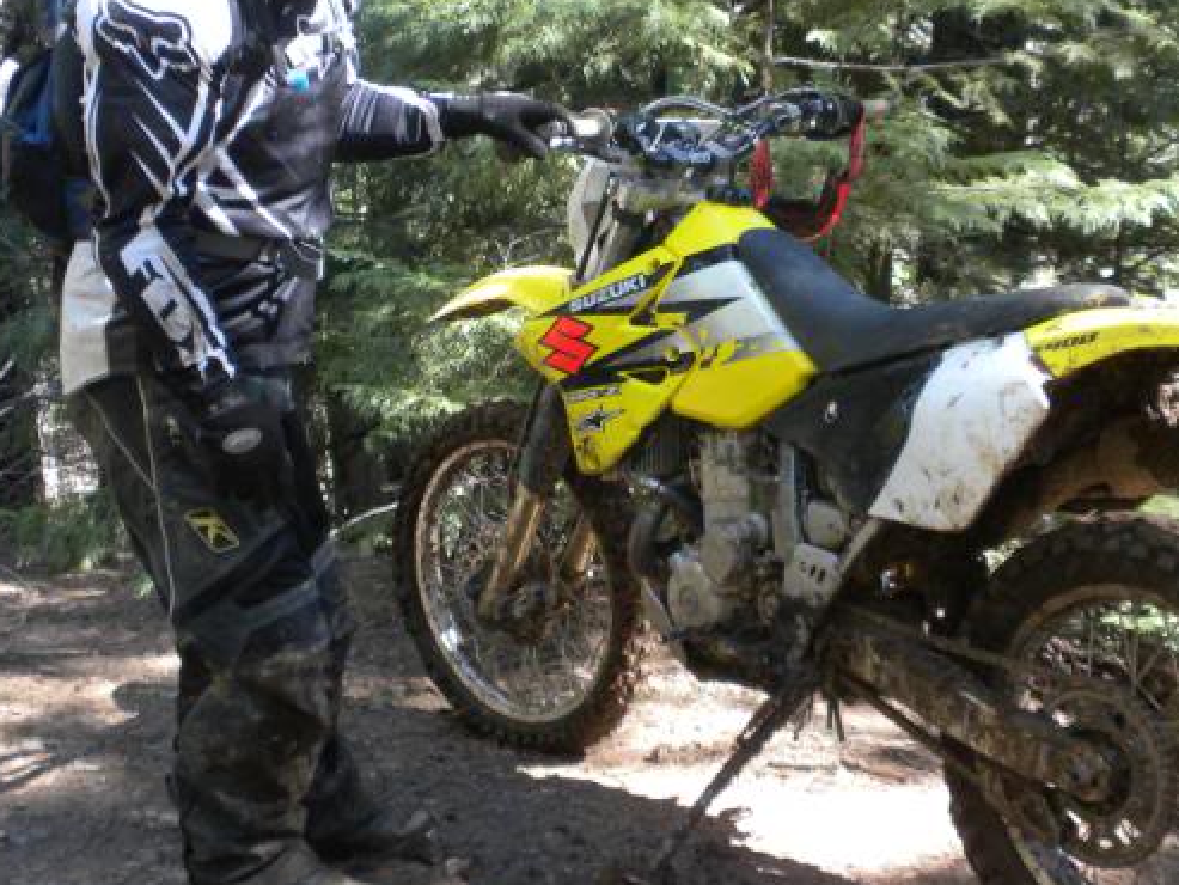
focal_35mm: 60
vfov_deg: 24.4
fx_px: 2044
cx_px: 622
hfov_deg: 32.2
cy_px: 399
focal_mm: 6.6
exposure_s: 1/57
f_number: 3.5
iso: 127
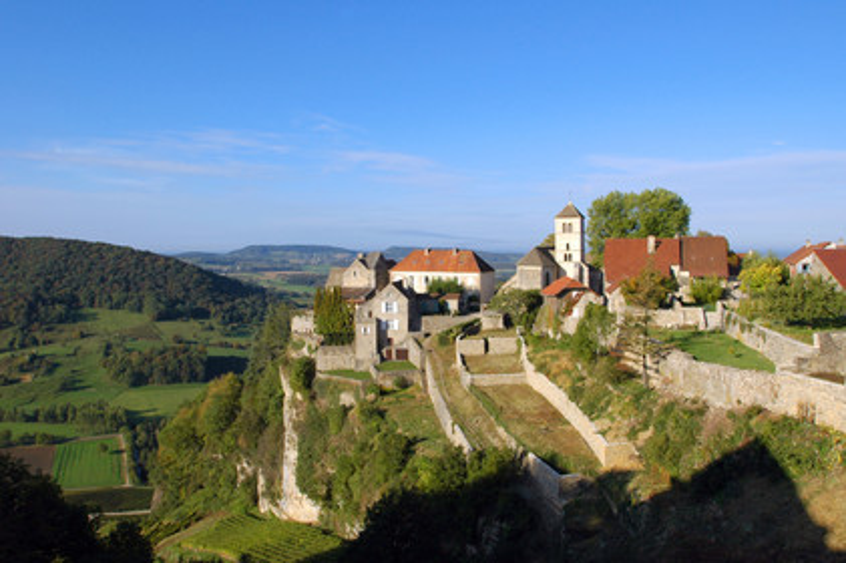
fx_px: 599
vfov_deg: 50.3
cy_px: 282
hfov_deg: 70.5
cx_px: 423
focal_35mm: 26
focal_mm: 17
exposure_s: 1/200
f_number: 11
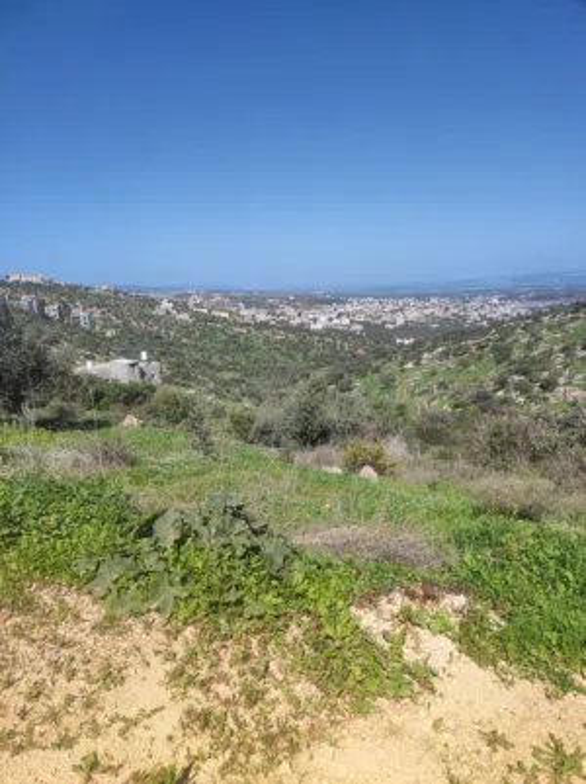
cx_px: 293
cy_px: 392
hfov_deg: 54.8
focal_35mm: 25
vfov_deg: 69.4
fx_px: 565
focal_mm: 4.7
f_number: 1.79
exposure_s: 1/954
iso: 50
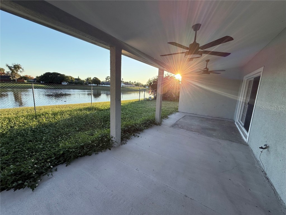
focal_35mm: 14
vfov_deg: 85.7
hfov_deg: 102.1
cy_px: 108
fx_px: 116
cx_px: 143
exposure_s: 1/527
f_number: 2.2
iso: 64
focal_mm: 2.22
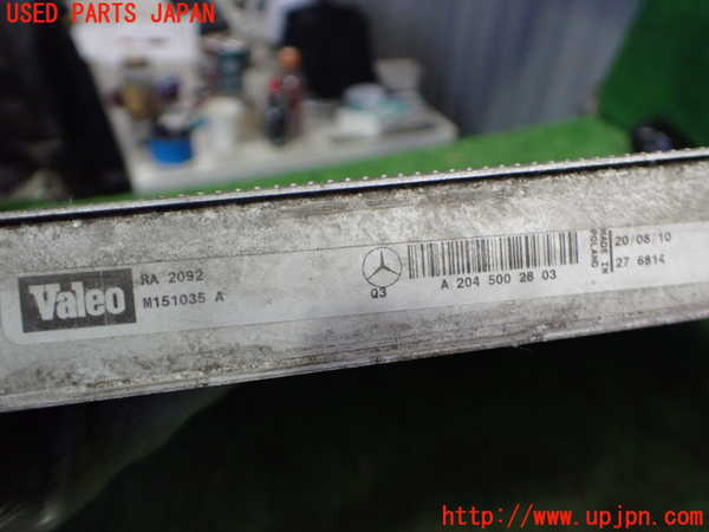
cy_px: 266
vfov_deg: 46.8
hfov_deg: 60.0
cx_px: 354
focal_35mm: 30
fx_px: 614
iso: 800
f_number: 2.3
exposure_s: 1/100
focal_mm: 5.4
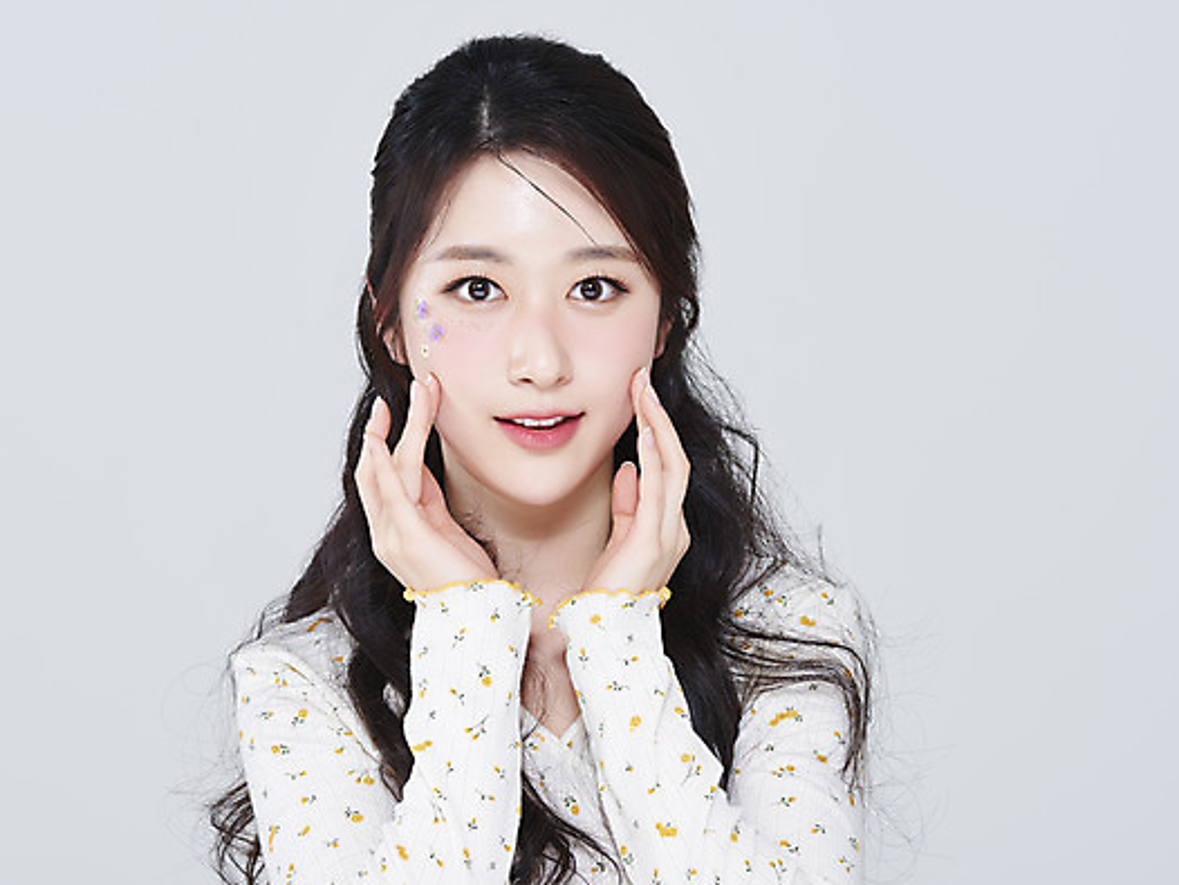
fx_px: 3919
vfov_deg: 12.9
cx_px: 548
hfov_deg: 17.1
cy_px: 439
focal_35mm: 115
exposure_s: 1/125
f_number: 11
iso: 64
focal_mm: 105
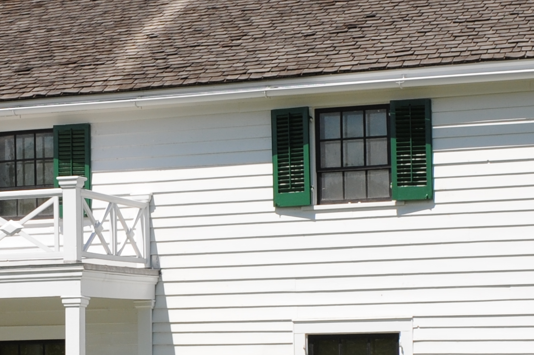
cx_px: 86
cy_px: 282
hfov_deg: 18.9
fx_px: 1586
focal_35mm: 107
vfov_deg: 12.7
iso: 400
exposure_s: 1/1000
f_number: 10
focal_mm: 28
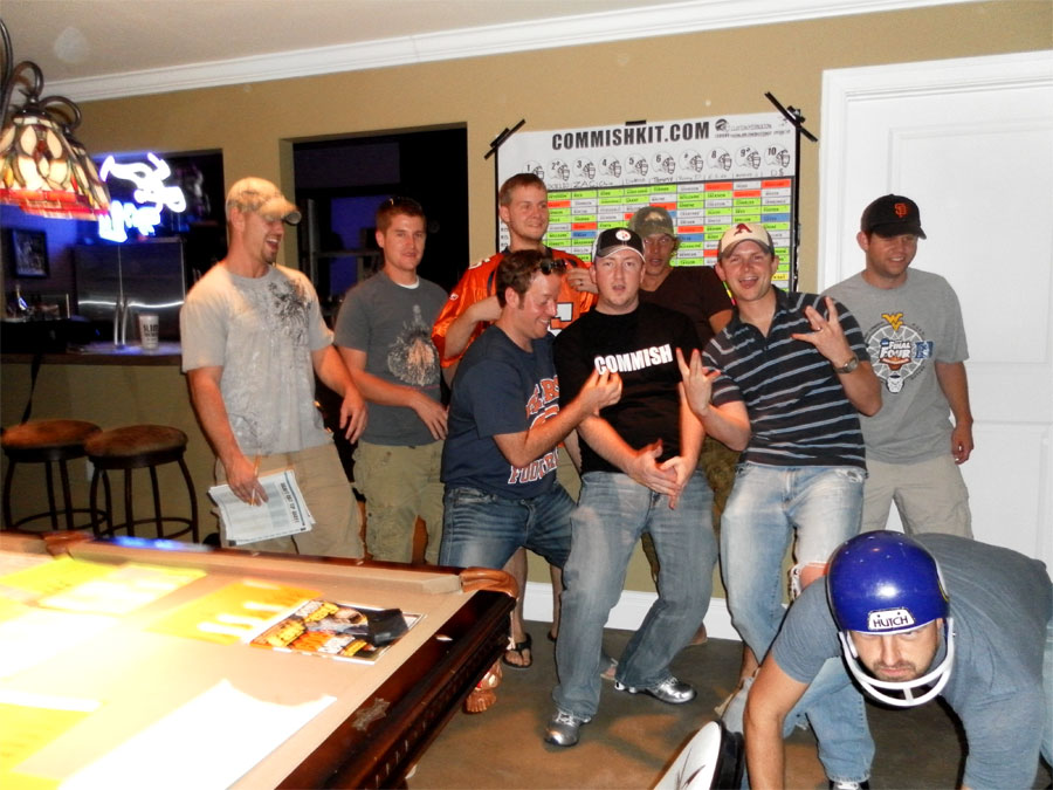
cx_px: 526
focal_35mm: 28
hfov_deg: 63.4
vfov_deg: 49.7
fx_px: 852
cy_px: 395
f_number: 3.2
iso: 320
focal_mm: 4.9
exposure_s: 1/30
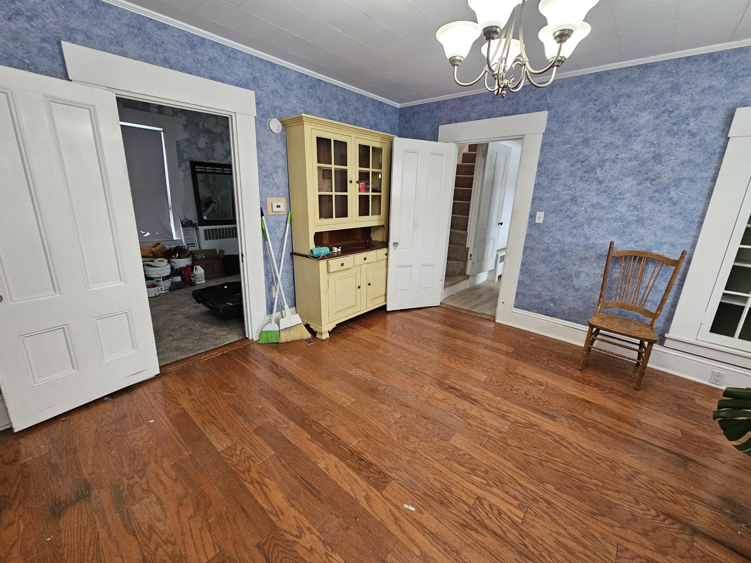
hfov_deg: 106.2
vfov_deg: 89.9
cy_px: 282
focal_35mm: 13
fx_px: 282
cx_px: 376
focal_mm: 2.2
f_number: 2.2
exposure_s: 1/60
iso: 200
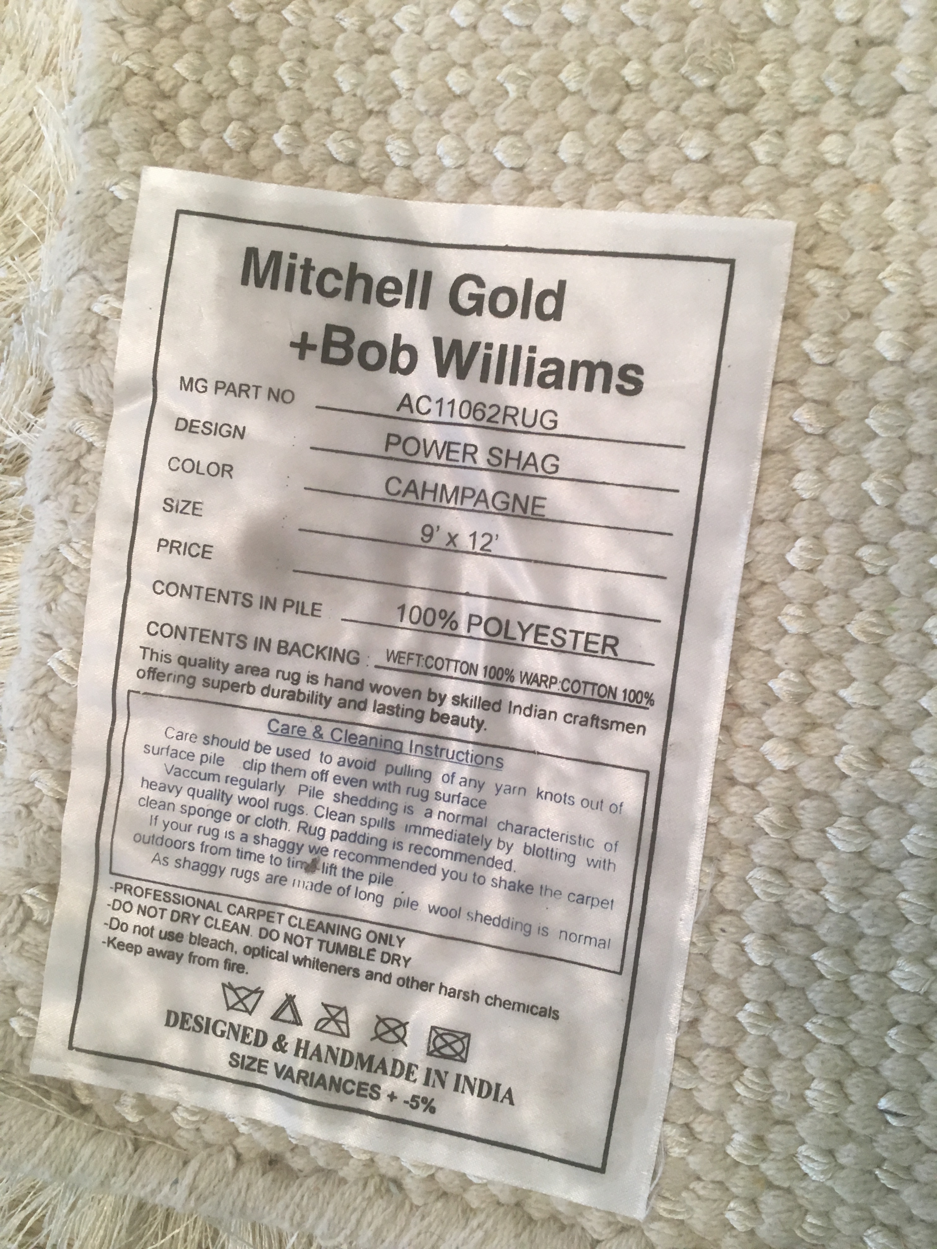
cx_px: 468
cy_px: 624
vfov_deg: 61.7
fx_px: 1047
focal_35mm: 29
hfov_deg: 48.2
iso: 80
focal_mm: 4.15
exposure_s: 1/30
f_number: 2.2
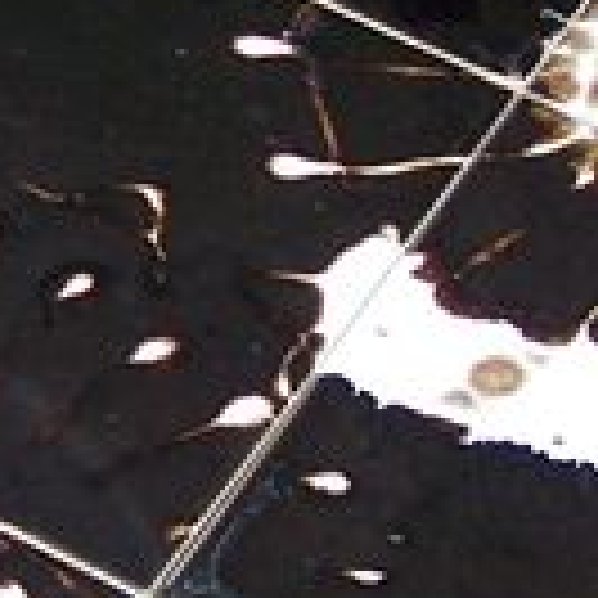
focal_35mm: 252
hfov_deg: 6.9
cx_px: -27
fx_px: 4925
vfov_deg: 6.9
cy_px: 261
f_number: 2.8
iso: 80
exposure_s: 1/60
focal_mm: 6.3
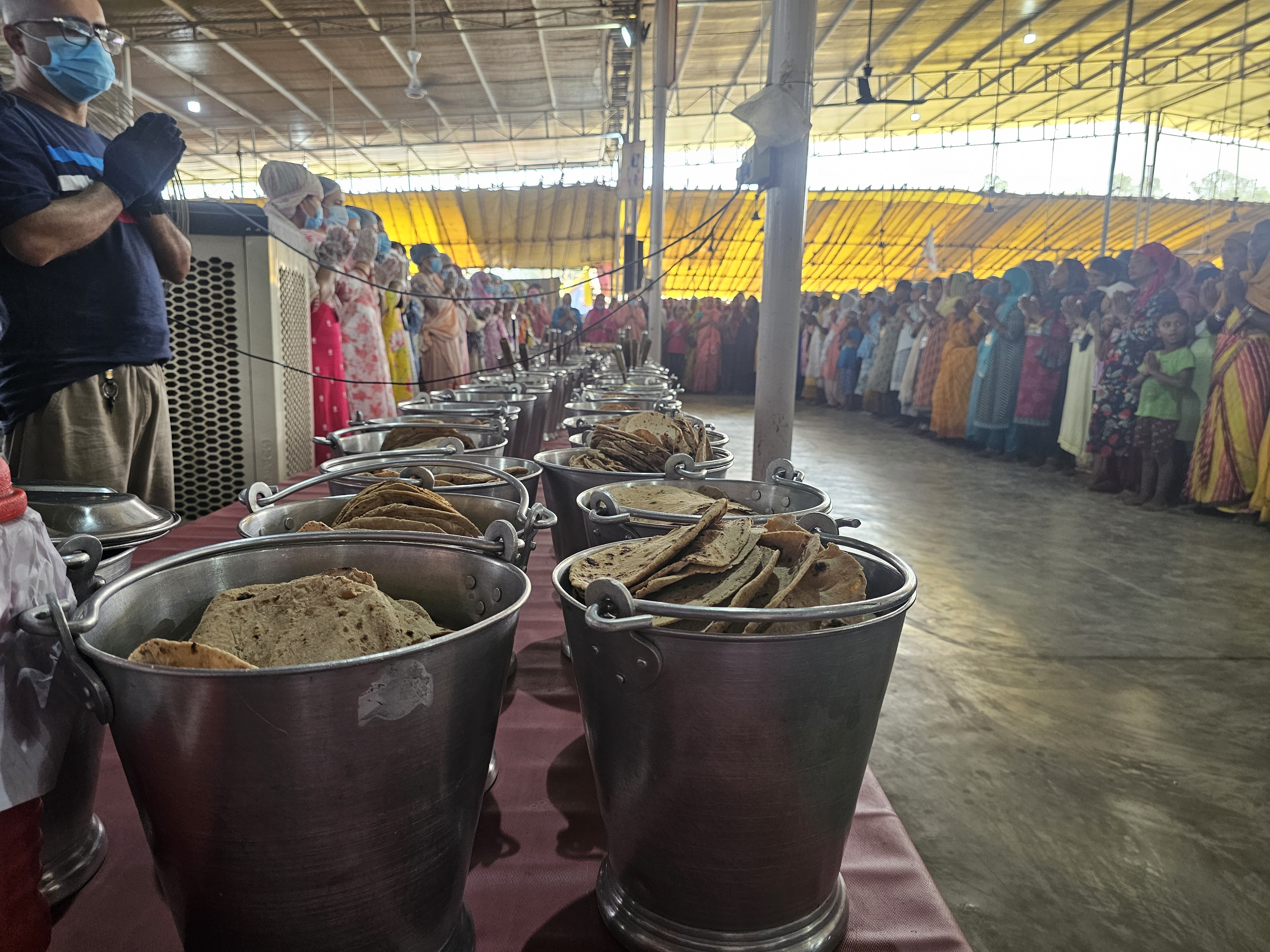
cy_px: 476
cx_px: 635
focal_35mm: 23
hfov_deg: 73.9
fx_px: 844
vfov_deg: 58.9
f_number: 1.7
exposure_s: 1/100
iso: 160
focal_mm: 6.3
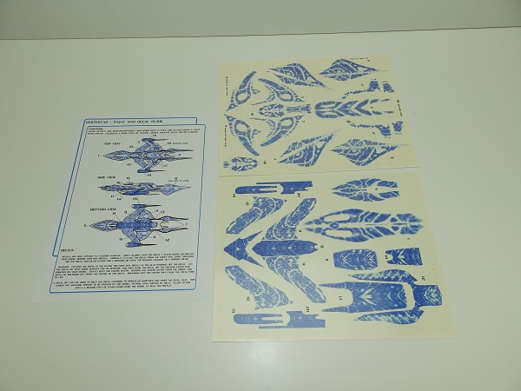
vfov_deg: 61.1
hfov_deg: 76.4
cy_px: 196
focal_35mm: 22
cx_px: 260
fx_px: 331
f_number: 4
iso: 80
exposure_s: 1/125
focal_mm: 4
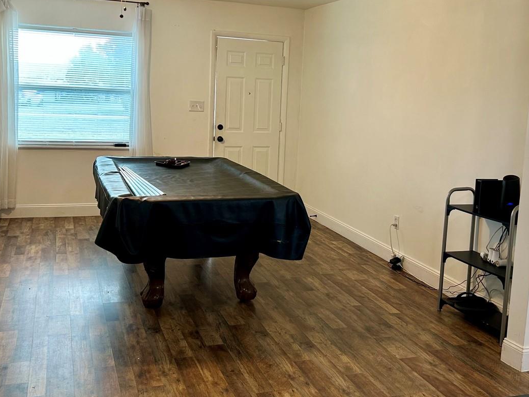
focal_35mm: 40
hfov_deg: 46.8
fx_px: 611
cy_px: 149
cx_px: 285
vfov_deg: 35.8
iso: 80
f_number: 1.5
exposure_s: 1/60
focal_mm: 5.7
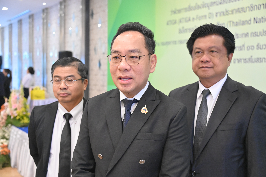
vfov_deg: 28.0
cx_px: 133
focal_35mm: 48
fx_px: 354
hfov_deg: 41.1
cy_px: 88
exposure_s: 1/250
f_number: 4
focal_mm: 48
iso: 8000
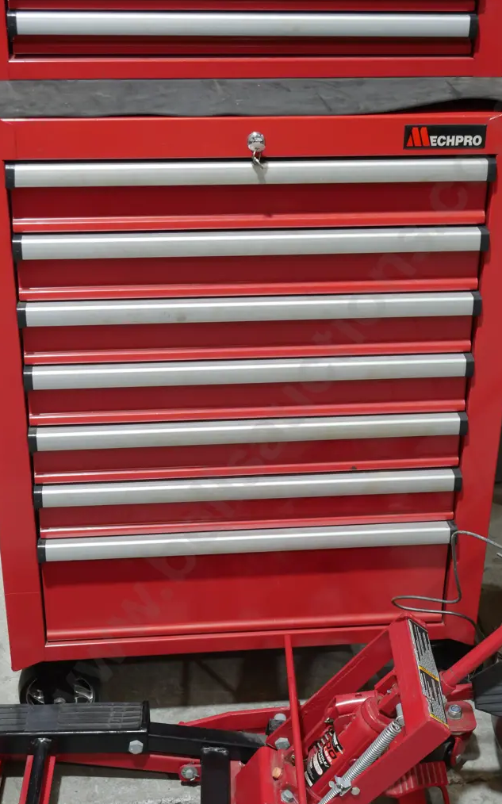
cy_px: 400
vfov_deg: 34.0
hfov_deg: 21.6
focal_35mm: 60
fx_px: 1315
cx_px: 295
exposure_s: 1/60
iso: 800
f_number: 5.3
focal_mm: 28
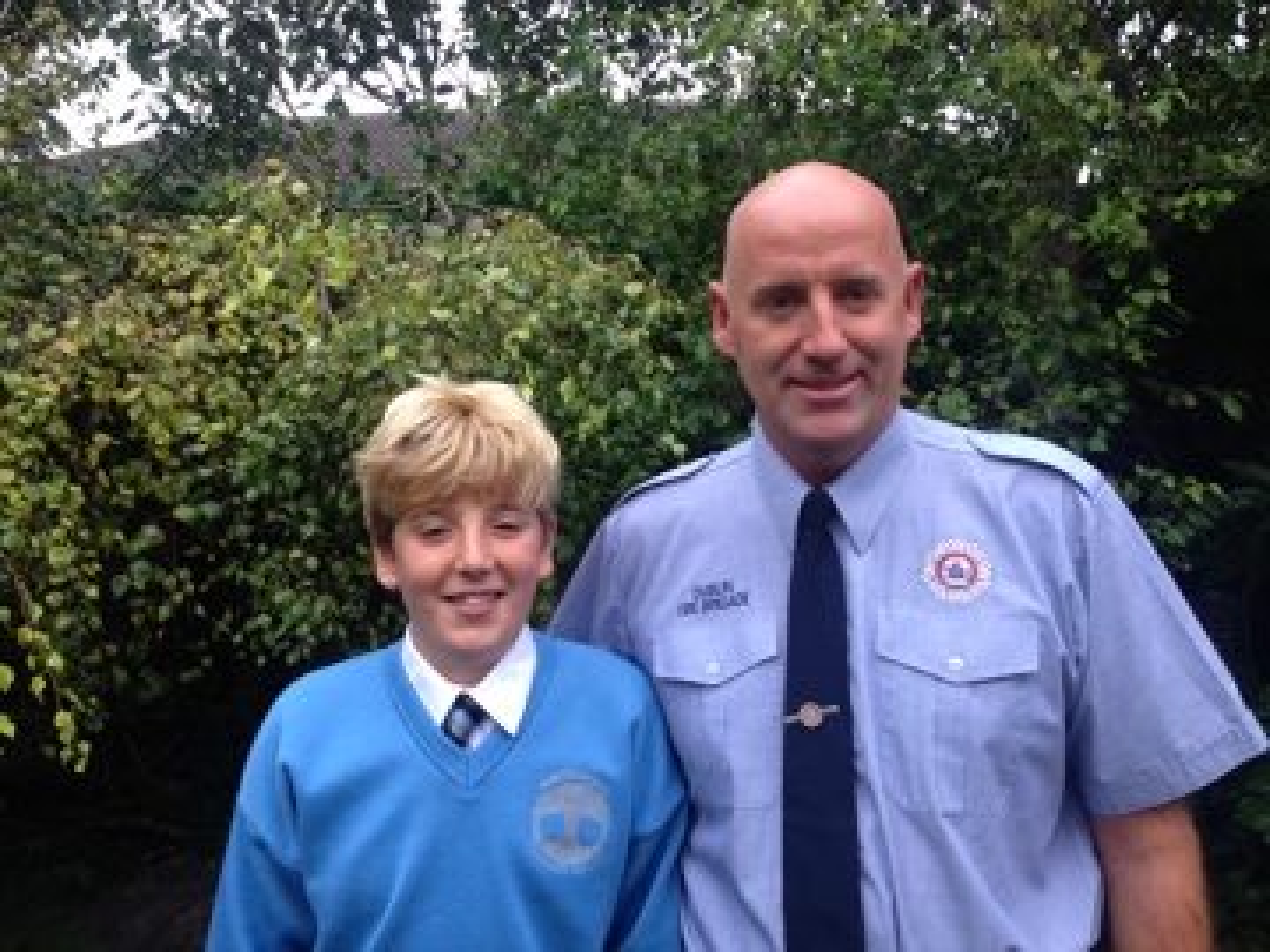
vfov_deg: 42.9
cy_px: 476
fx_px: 1211
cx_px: 635
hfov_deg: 55.4
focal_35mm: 33
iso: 64
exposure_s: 1/60
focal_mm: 4.12
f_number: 2.4
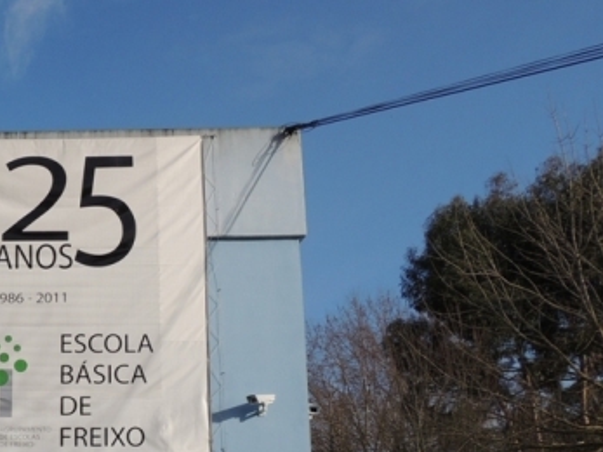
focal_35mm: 51
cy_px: 401
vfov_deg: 27.6
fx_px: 888
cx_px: 29
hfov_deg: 34.7
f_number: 3.7
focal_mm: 4.3
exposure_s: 1/1250
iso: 100
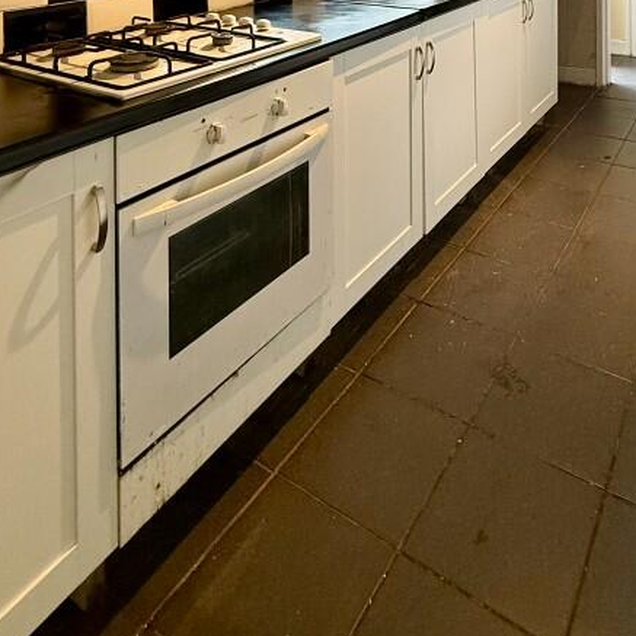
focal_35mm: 29
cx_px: 409
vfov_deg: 42.5
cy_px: -77
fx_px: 603
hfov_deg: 54.8
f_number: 2.2
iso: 200
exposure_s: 1/50
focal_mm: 2.22
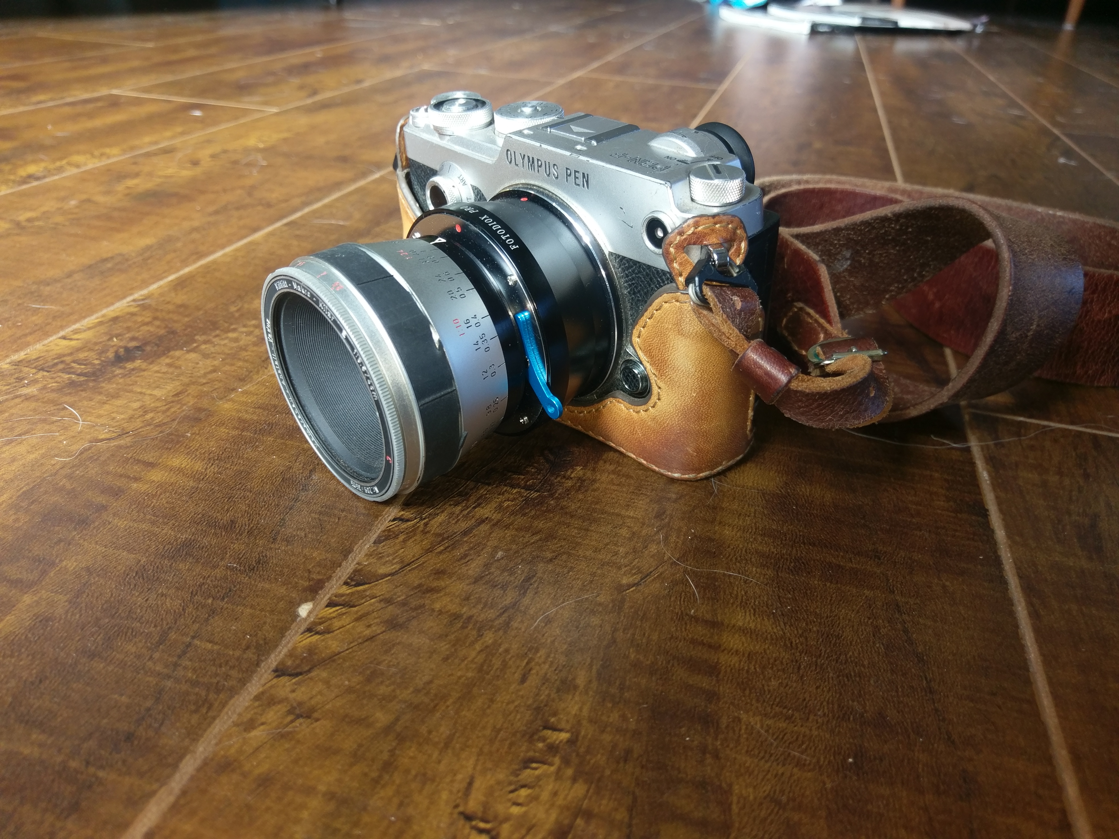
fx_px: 840
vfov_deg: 53.1
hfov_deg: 67.3
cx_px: 560
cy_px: 420
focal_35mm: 26
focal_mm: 4.58
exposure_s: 1/125
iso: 100
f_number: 1.8
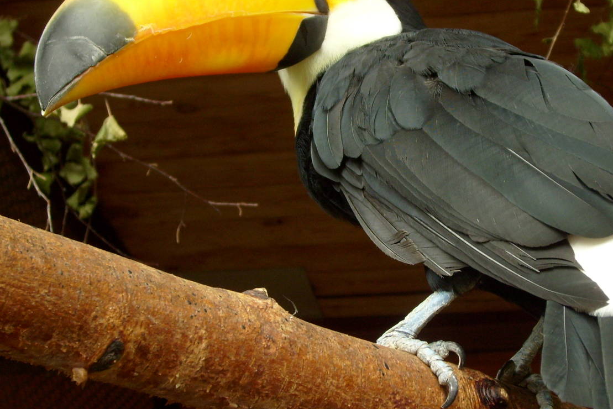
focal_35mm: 78
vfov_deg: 17.5
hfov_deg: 25.8
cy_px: 227
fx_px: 1328
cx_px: 407
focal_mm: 8.7
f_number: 3.3
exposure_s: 1/45
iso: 80
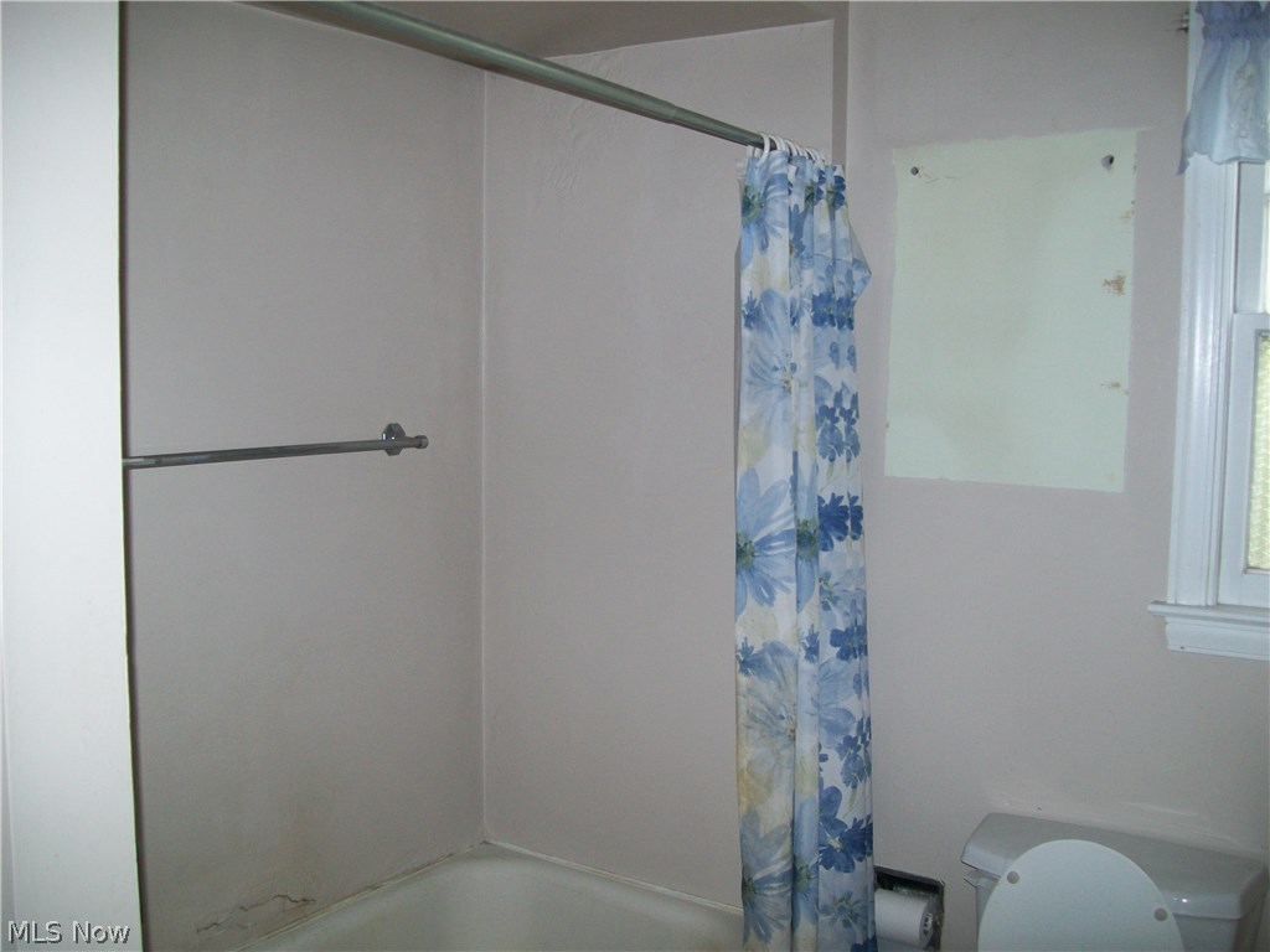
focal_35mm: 34
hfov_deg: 54.0
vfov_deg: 41.8
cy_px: 476
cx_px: 635
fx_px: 1247
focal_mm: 6.1
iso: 64
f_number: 2.7
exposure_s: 1/60
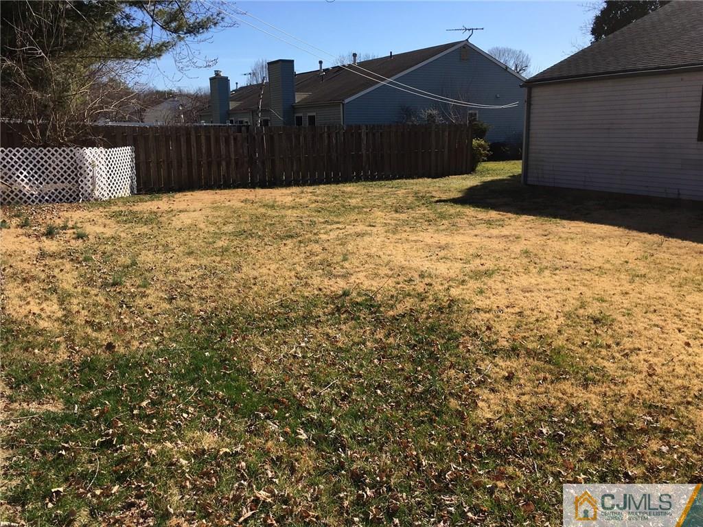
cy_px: 264
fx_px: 589
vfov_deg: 48.2
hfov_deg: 61.7
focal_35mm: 29
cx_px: 352
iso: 25
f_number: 2.2
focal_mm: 4.15
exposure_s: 1/1538
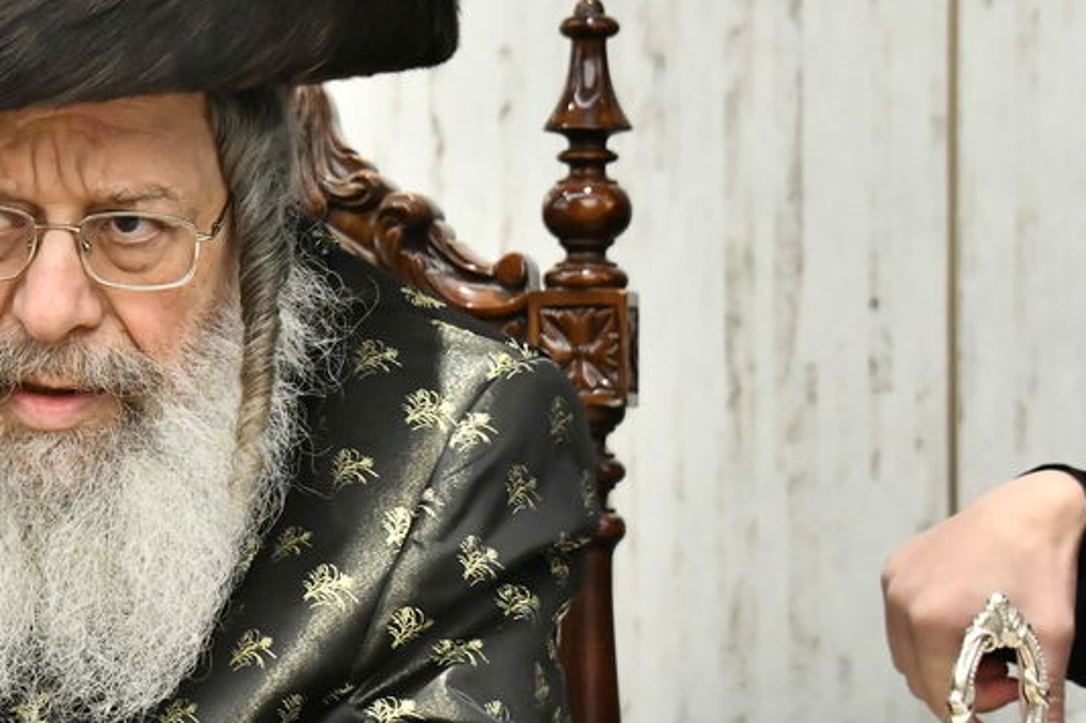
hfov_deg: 13.8
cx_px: 57
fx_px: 4433
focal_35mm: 147
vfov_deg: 9.3
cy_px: 449
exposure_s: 1/200
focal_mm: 56
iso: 3200
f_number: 5.6
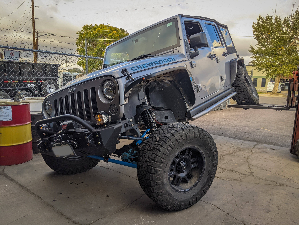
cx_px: 150
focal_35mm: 27
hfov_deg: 65.3
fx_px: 233
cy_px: 112
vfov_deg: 51.4
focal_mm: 4.44
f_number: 1.8
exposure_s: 1/350
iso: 44
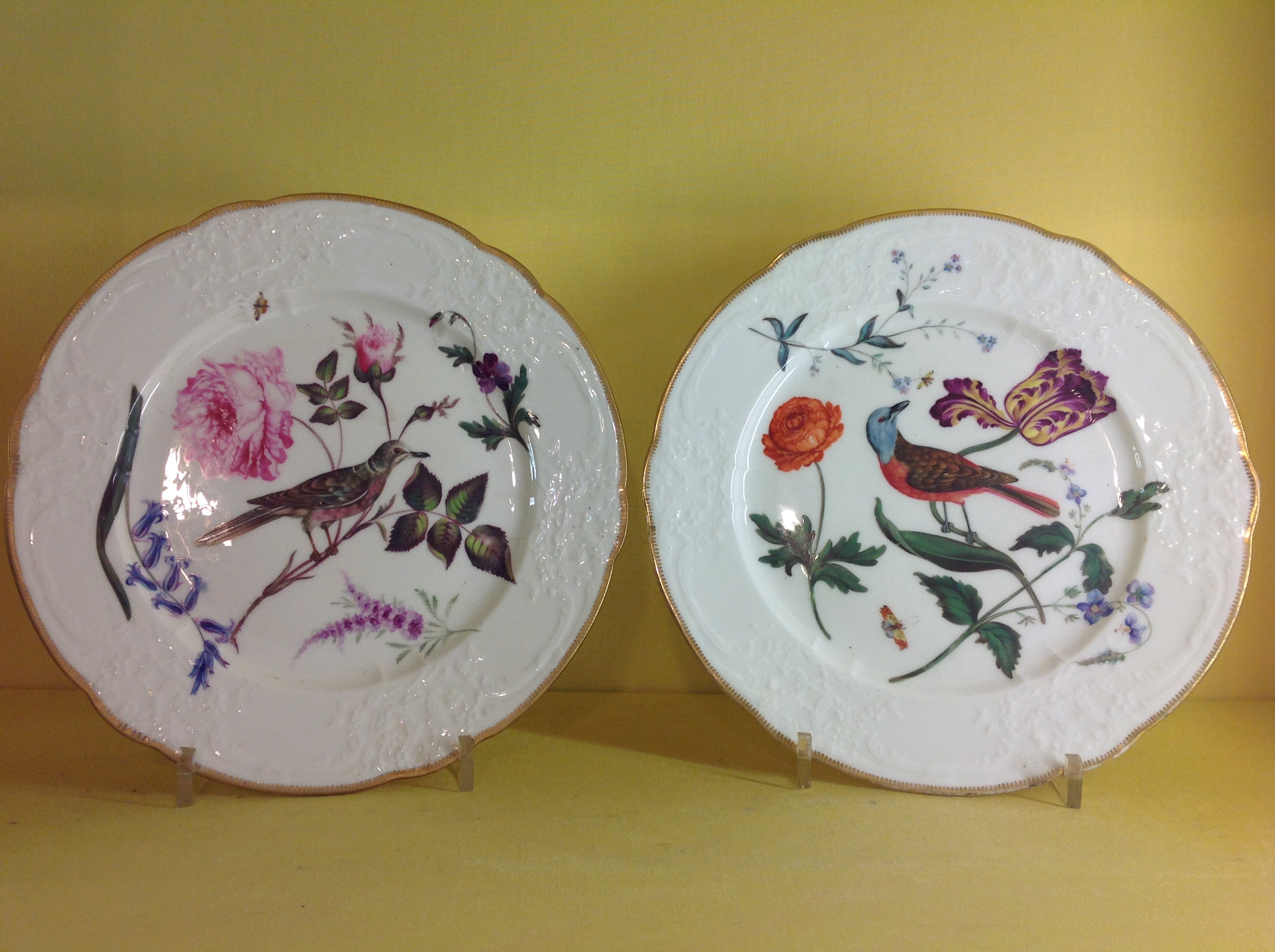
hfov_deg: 52.7
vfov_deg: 40.6
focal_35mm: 35
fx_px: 1287
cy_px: 476
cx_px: 638
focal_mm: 4.28
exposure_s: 1/60
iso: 64
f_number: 2.4
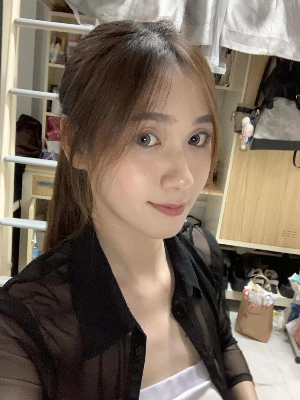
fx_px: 370
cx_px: 150
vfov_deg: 56.8
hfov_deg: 44.2
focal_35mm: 32
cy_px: 200
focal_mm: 2.87
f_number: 2.2
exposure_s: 1/25
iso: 640
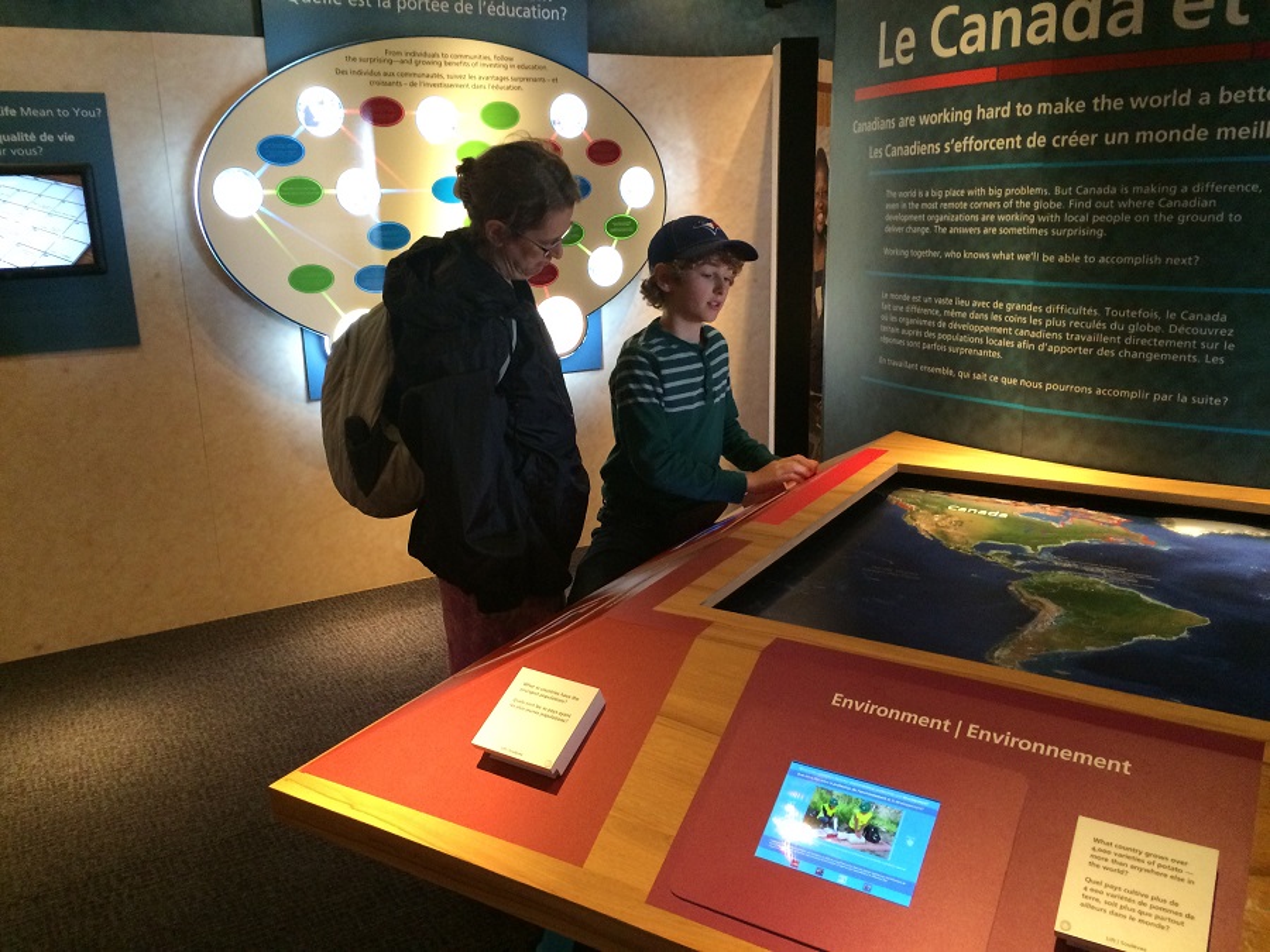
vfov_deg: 48.2
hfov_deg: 61.7
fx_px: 1064
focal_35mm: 29
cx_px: 635
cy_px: 476
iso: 250
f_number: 2.2
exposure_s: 1/30
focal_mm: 4.15
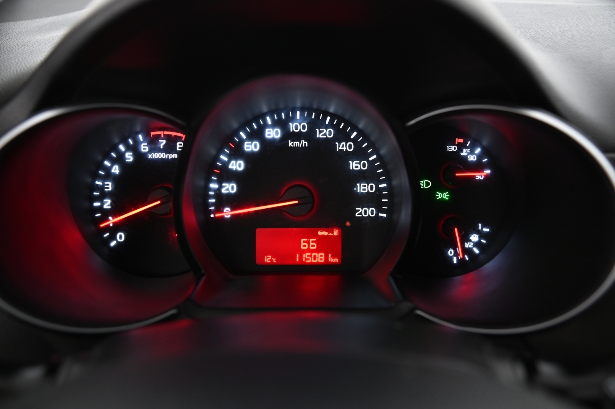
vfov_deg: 35.0
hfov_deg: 50.7
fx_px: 649
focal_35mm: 38
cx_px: 308
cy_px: 204
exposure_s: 1/20
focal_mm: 38
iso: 2000
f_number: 4
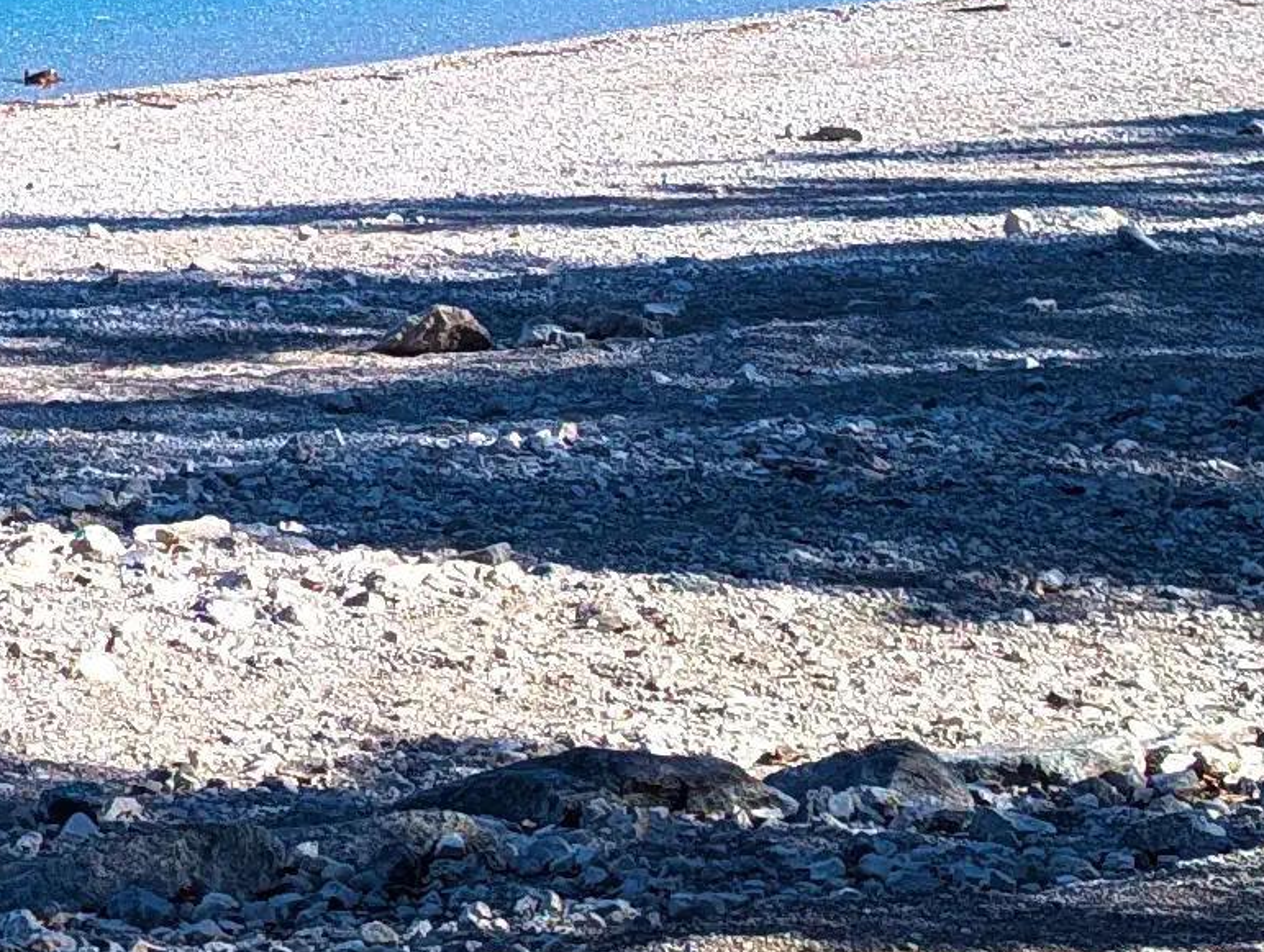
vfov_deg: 11.2
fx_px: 4645
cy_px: -470
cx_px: -595
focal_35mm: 127
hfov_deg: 14.5
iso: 52
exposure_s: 1/1742
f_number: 1.85
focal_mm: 6.81
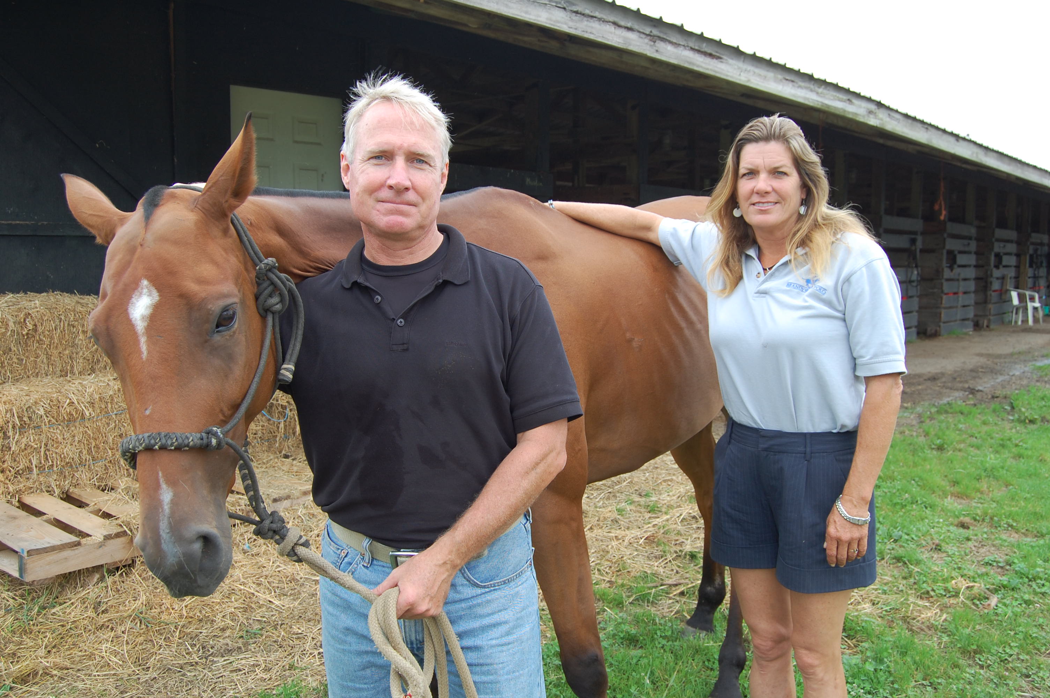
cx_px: 525
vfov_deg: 39.9
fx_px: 962
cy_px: 349
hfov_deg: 57.3
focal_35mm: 33
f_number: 5.6
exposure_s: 1/125
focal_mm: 22
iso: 200
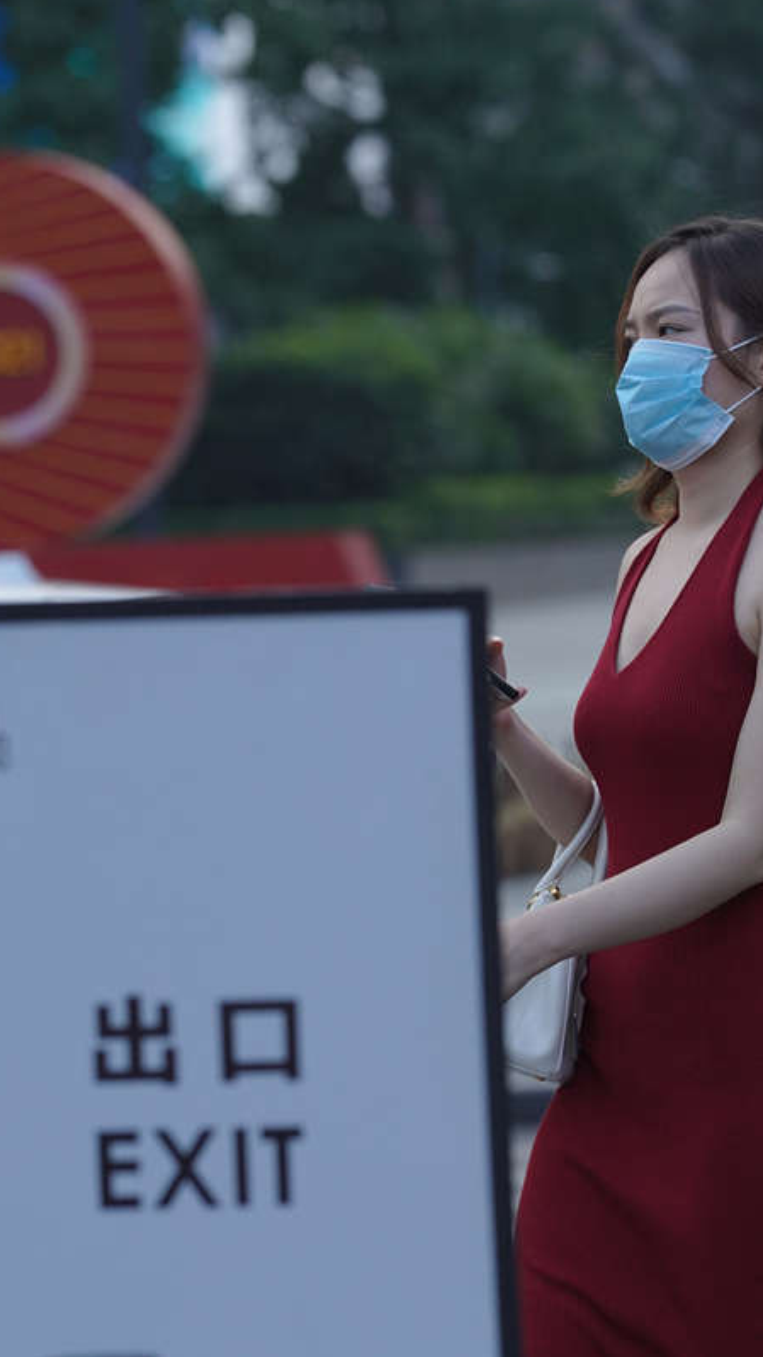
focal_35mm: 319
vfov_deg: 6.8
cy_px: 898
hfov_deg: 3.8
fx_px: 11471
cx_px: 700
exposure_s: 1/800
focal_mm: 135
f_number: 4.5
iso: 500
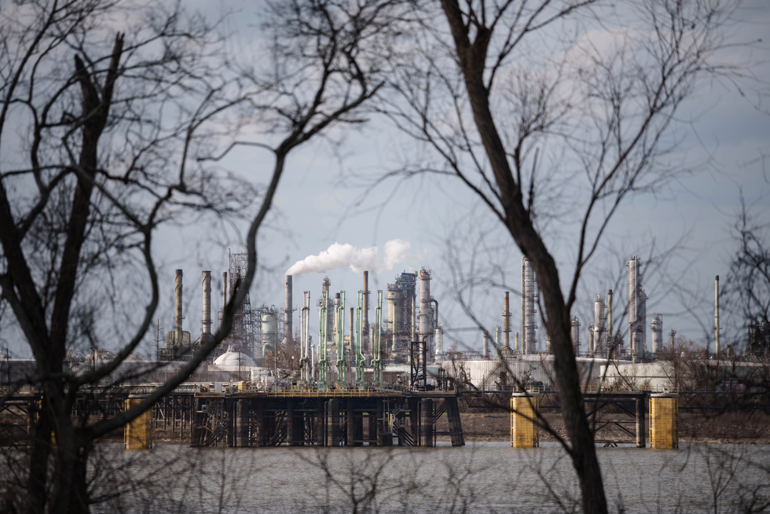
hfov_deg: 9.8
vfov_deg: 6.6
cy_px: 265
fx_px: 4471
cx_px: 394
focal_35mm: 209
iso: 100
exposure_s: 1/1250
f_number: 2.8
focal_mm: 200
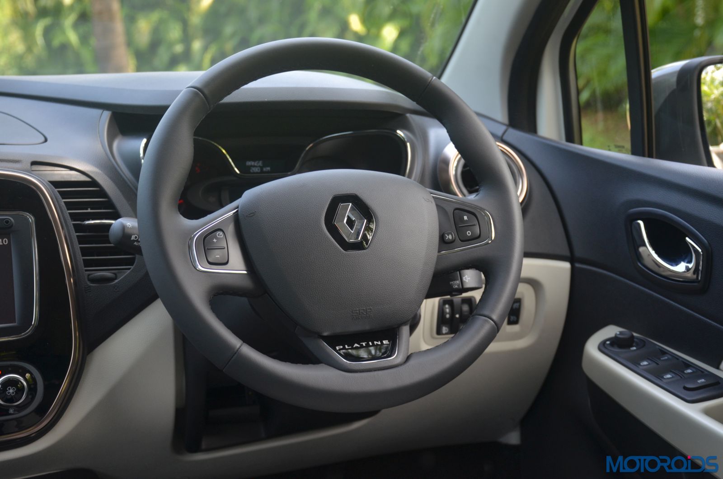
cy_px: 240
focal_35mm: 63
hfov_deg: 32.0
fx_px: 1263
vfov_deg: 21.5
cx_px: 362
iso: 200
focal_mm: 42
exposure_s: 1/125
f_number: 5.6
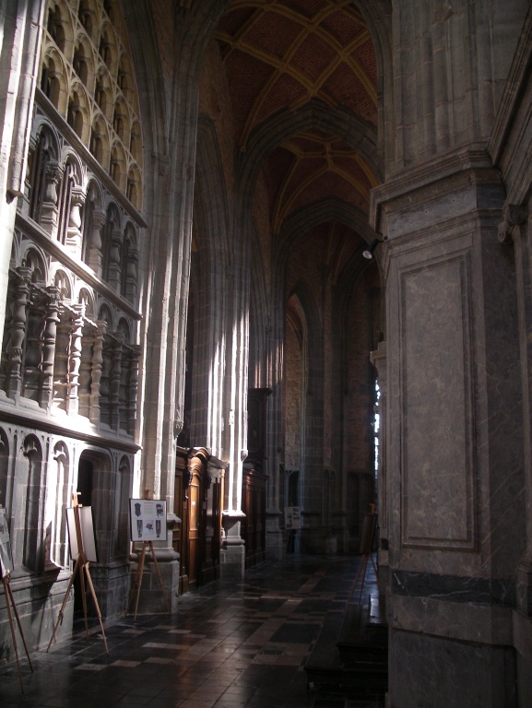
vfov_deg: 50.1
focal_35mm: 37
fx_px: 757
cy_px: 354
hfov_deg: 38.7
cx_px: 266
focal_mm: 7.8
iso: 200
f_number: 2.8
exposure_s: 1/25
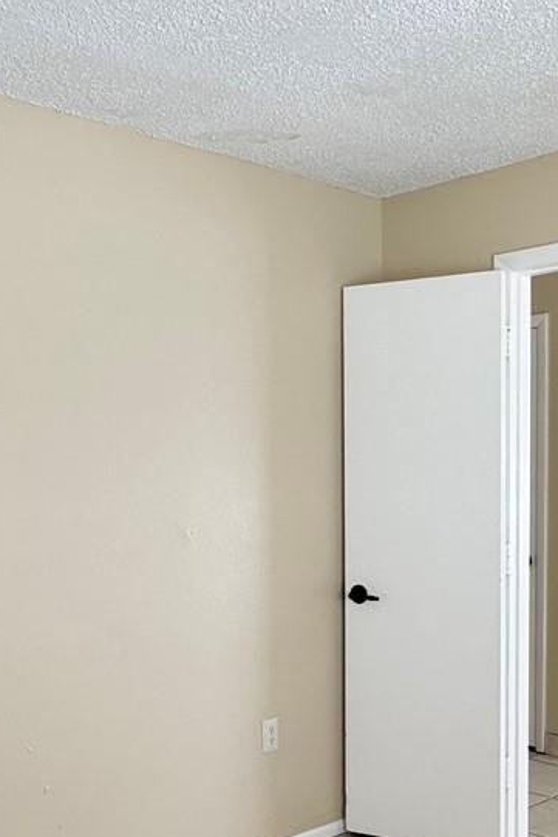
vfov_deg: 45.0
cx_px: 351
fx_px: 1000
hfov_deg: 31.0
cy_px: 527
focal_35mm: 43
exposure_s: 1/99
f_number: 2.2
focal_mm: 2.22
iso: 50
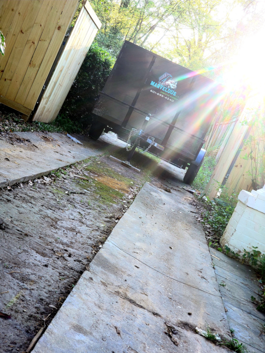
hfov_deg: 28.0
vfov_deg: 36.8
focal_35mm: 52
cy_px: 176
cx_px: 132
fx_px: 531
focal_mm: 6
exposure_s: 1/43
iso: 32
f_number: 2.4
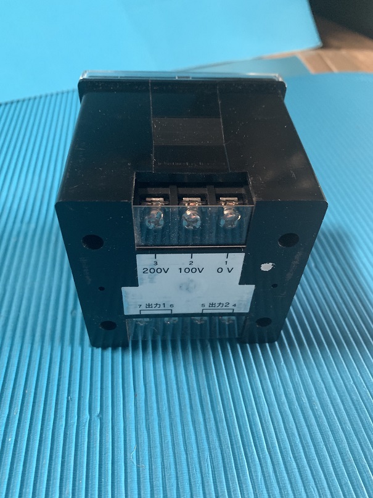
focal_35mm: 26
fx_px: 374
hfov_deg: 53.1
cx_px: 186
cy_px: 249
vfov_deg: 67.3
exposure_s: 1/35
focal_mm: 4.25
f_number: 1.8
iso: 400
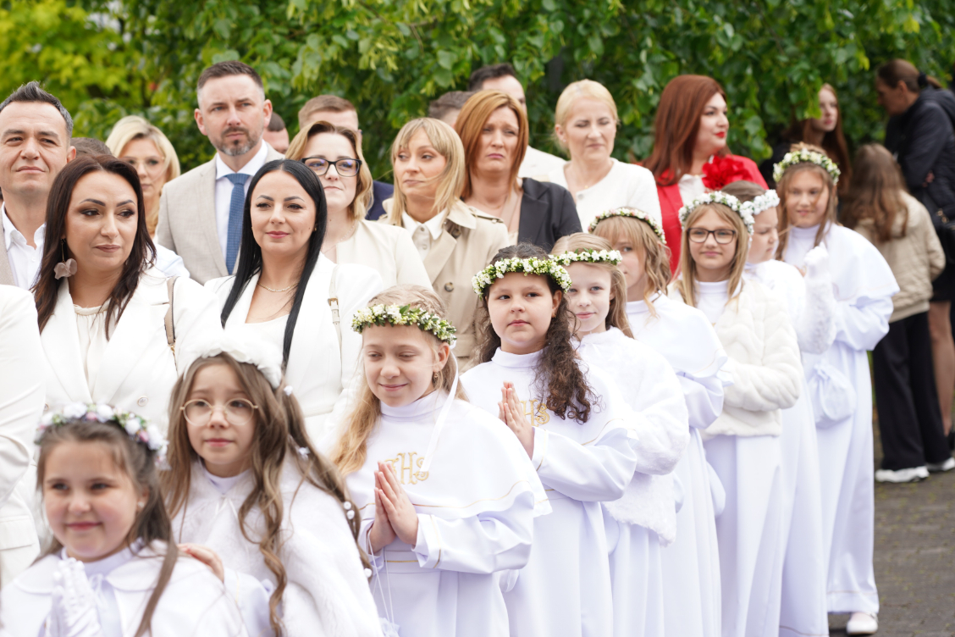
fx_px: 3210
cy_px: 351
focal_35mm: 121
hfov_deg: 16.9
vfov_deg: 11.3
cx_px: 421
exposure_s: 1/100
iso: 100
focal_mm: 105
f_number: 5
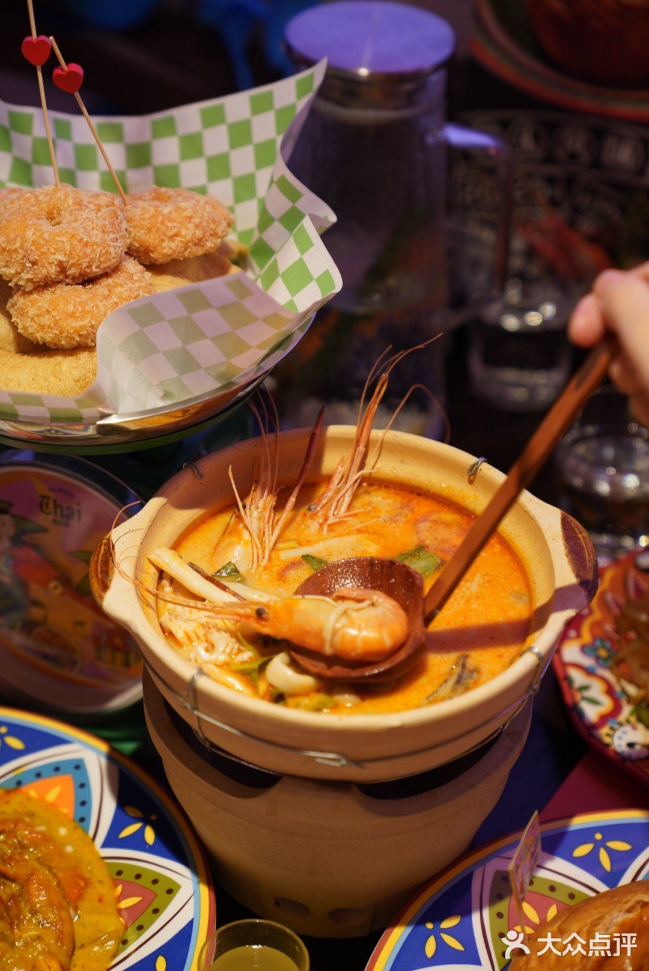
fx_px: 1890
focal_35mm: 70
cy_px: 486
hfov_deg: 19.5
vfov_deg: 28.8
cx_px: 324
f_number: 3.2
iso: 400
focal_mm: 70
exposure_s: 1/80
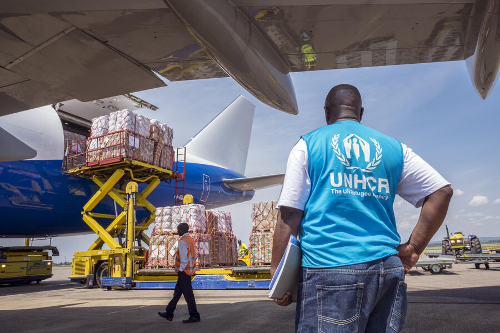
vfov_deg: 53.1
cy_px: 166
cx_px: 250
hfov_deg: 73.7
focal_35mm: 24
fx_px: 333
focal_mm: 16
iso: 200
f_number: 11
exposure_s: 1/160
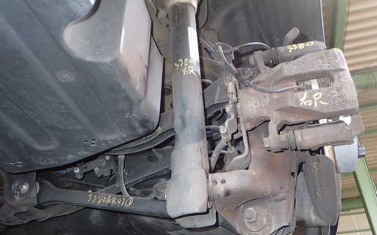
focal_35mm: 37
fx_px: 380
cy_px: 90
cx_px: 191
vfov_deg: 34.3
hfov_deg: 52.8
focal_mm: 5.4
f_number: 2.3
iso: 200
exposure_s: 1/30
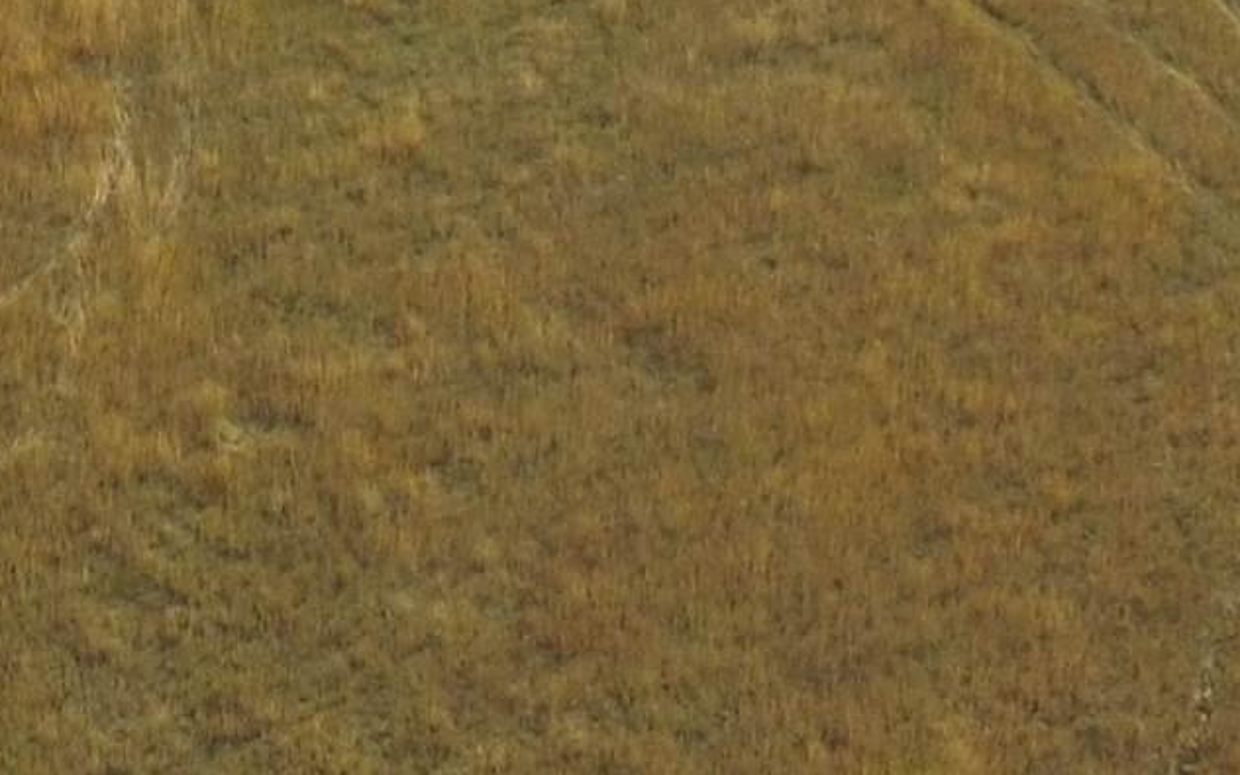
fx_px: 3481
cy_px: -1232
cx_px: 49
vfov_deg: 10.5
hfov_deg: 19.7
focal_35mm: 103
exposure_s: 1/493
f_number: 2.8
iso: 100
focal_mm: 3.61
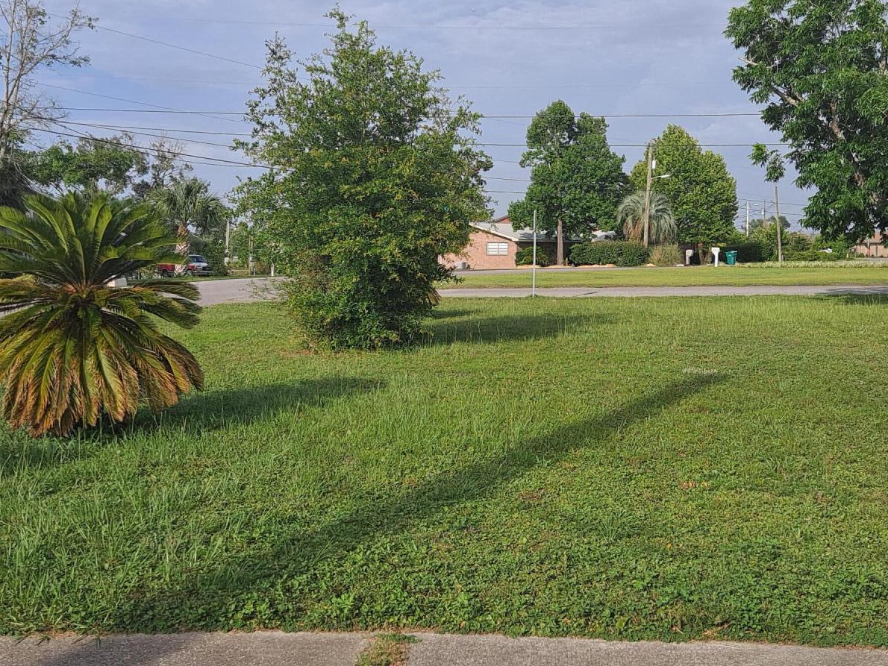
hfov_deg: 44.8
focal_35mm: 42
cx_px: 471
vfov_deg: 34.3
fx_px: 1078
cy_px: 295
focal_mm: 4.6
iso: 32
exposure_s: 1/1233
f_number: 2
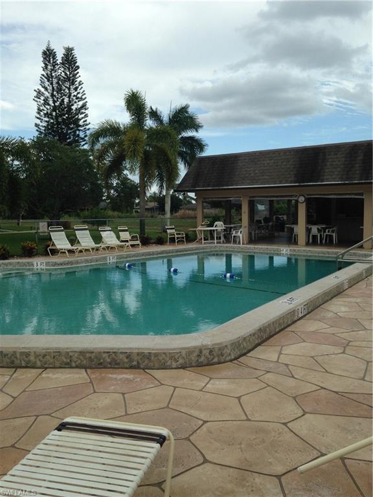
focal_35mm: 33
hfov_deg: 42.9
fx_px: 474
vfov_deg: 55.4
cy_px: 248
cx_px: 186
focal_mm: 4.12
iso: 50
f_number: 2.4
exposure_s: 1/951
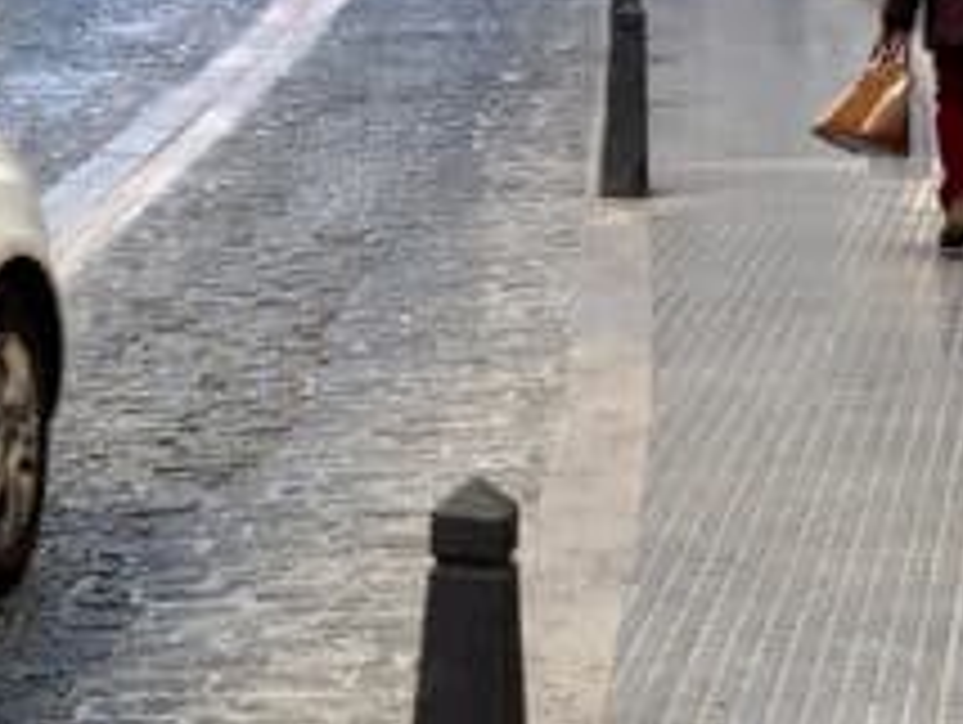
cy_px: 205
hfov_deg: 17.0
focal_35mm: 114
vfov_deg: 13.0
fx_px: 3175
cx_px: 63
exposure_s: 1/100
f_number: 2.2
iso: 25
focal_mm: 4.15
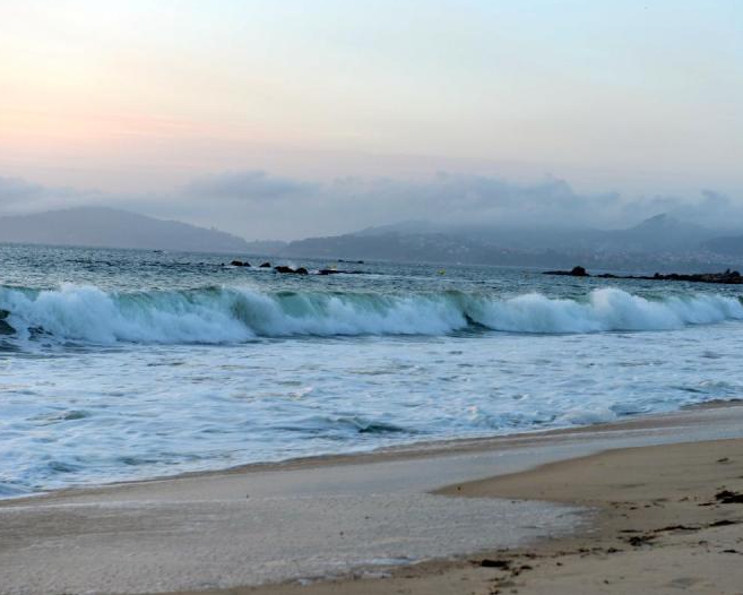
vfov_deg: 19.2
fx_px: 1760
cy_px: 296
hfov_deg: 23.8
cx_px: 427
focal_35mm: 80
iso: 180
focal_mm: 70
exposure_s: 1/80
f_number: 6.3
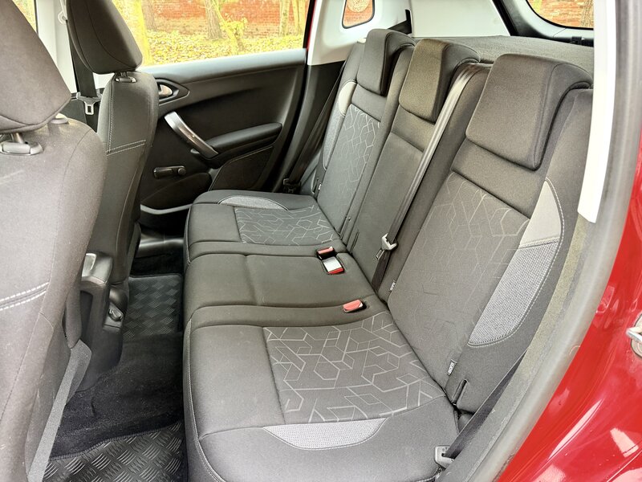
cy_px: 241
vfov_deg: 56.8
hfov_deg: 71.6
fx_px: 445
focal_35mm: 24
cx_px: 321
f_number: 1.78
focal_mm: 6.76
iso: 400
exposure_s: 1/60
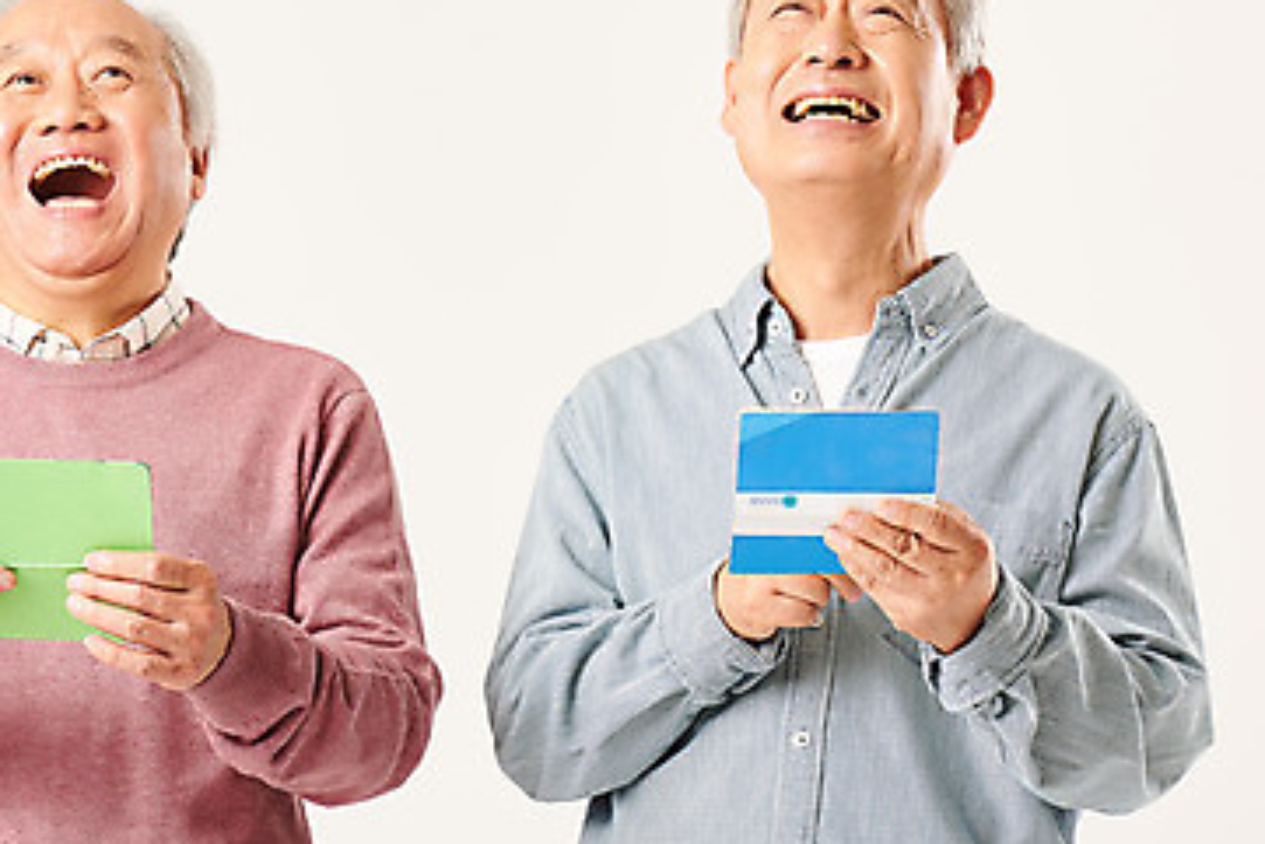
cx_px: 510
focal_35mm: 216
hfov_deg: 9.5
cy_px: 291
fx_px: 7593
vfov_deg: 6.4
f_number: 8
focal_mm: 130
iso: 100
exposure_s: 1/125
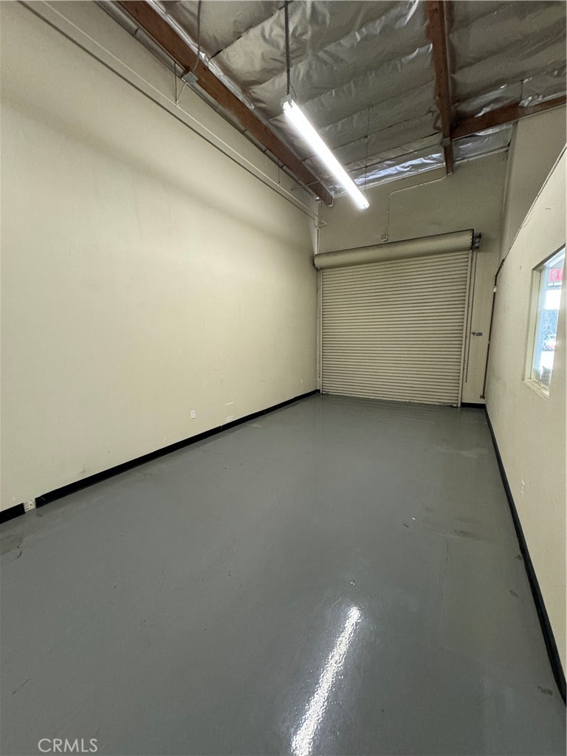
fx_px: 306
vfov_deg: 102.1
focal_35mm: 14
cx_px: 284
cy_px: 378
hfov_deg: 85.7
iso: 500
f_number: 2.2
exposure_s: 1/60
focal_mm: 2.22
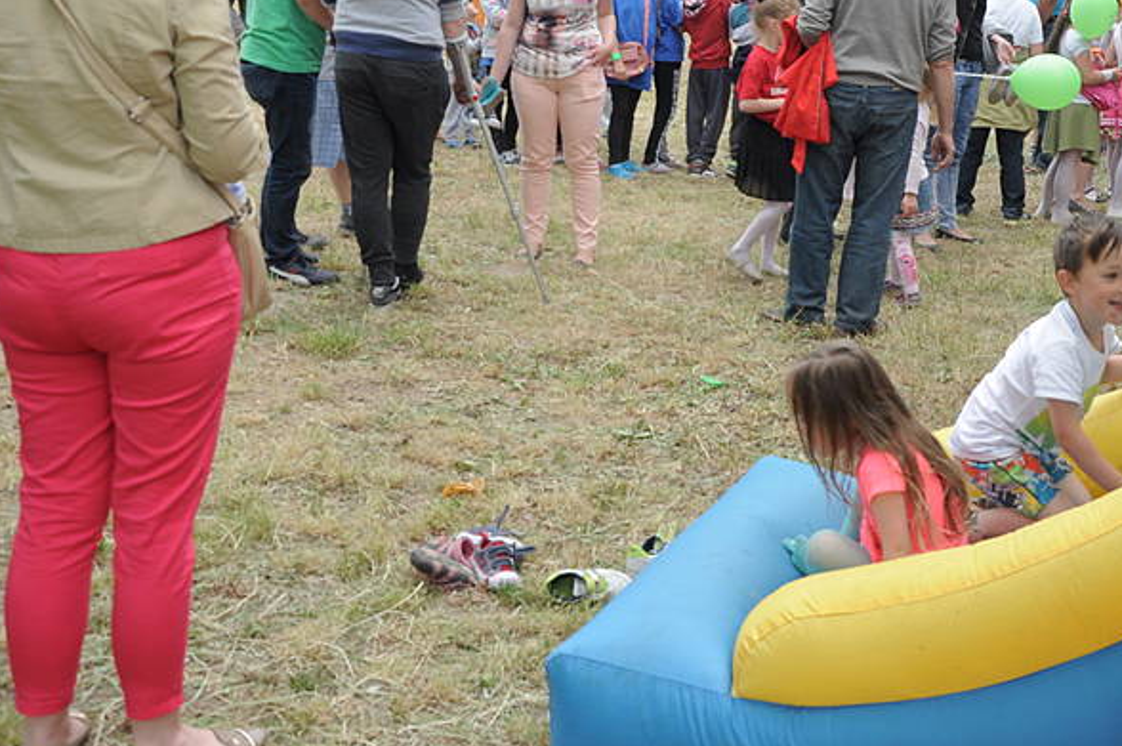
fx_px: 1619
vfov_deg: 25.8
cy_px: 264
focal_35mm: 52
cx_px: 796
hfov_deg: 37.6
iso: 500
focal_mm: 24
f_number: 8
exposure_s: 1/250
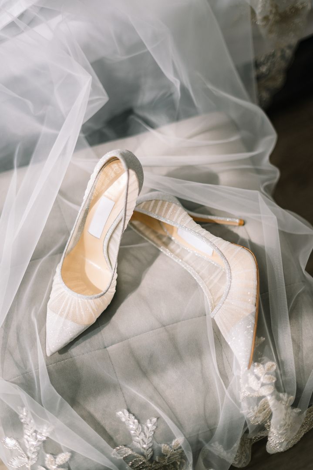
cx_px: 156
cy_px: 235
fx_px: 653
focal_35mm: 50
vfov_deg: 39.6
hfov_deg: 27.0
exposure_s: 1/1600
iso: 100
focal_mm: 50
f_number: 1.6
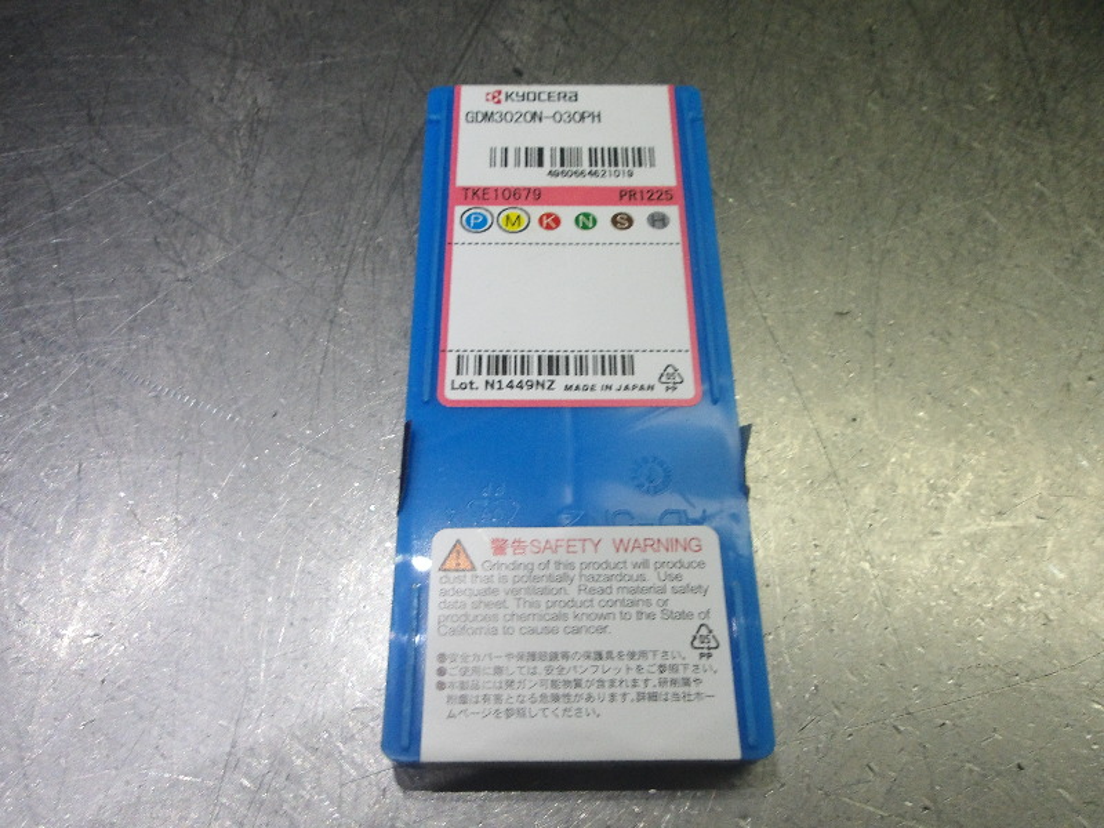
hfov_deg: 65.3
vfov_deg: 51.4
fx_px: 861
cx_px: 552
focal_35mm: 27
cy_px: 414
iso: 515
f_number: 10.4
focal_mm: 4.9
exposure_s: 1/60
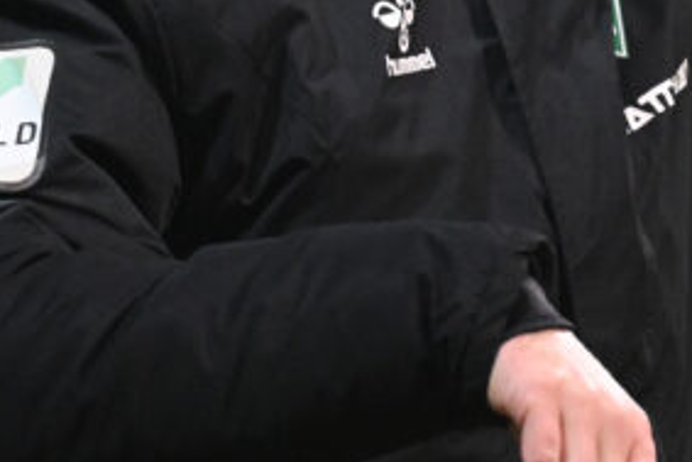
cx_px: 800
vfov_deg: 0.6
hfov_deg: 0.9
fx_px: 41732
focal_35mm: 2170
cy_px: -203
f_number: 2.8
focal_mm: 400
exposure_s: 1/1250
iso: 4000
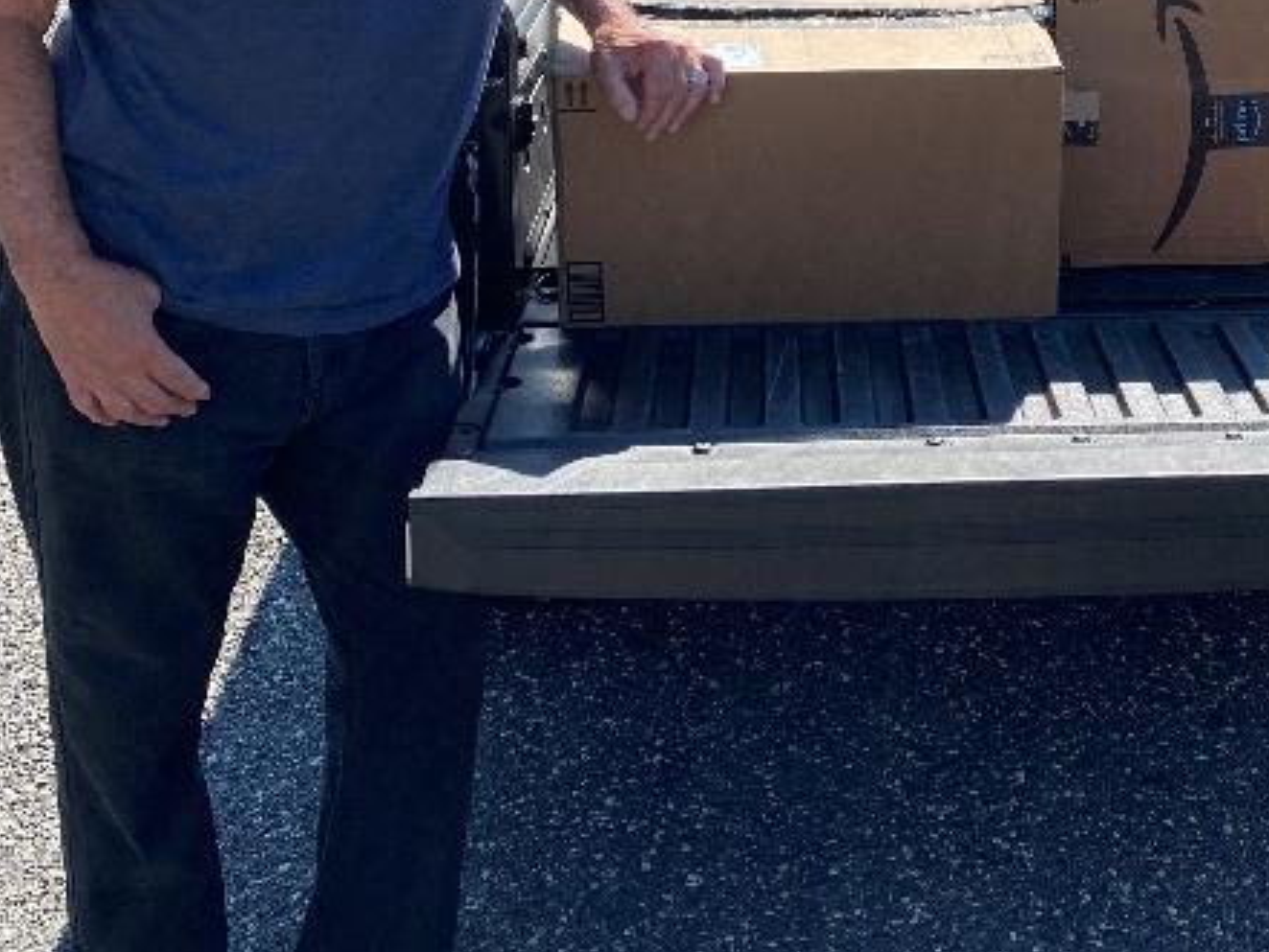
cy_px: 144
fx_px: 2163
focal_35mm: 59
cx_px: 1160
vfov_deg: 24.3
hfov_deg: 31.1
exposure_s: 1/1287
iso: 32
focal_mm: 4.25
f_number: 1.8
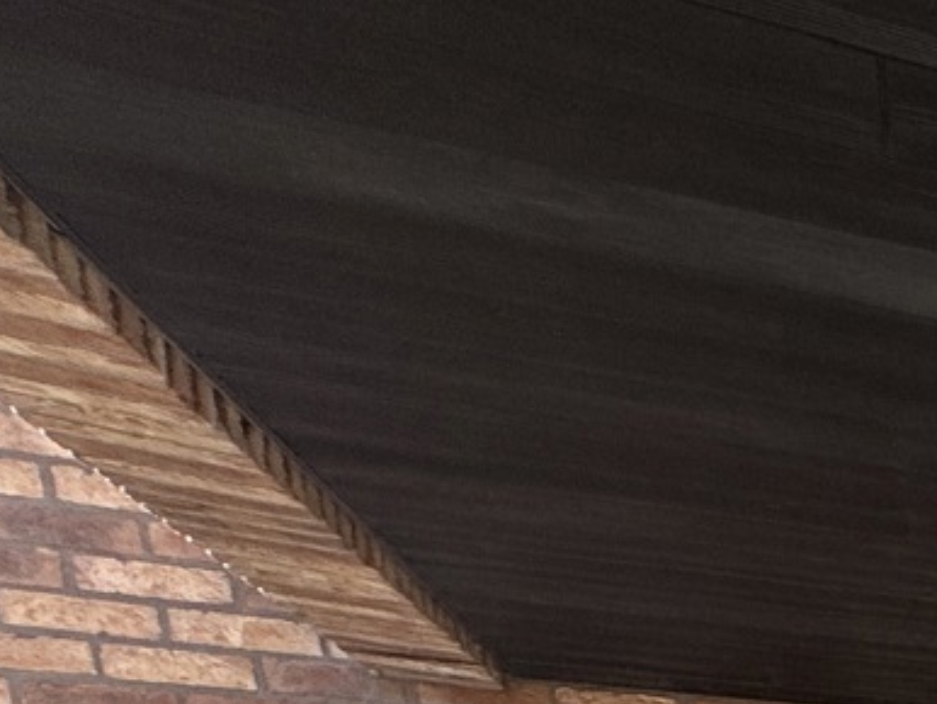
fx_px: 1571
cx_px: 1908
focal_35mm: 58
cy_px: 1418
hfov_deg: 18.8
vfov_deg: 17.6
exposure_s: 1/448
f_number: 2.2
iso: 50
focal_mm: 2.22
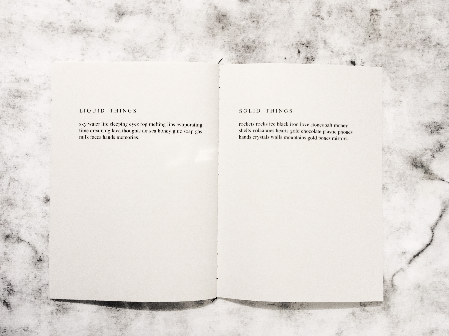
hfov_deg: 61.7
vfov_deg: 48.2
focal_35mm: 29
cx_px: 224
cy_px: 168
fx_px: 376
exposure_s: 1/25
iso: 200
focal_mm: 4.15
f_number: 2.2
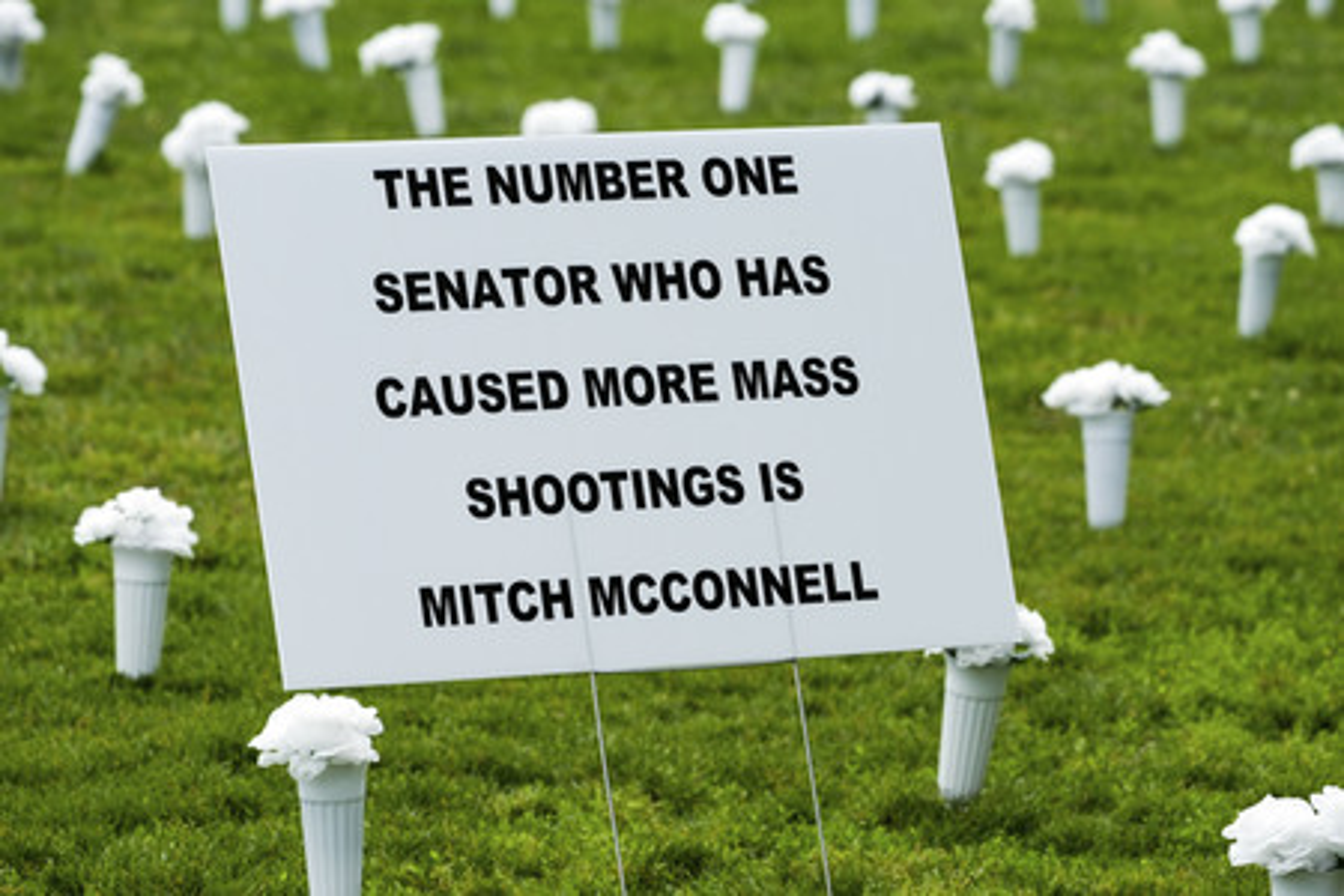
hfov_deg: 9.3
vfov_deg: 6.2
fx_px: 8250
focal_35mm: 221
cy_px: 448
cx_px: 672
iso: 800
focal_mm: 221
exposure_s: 1/500
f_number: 8
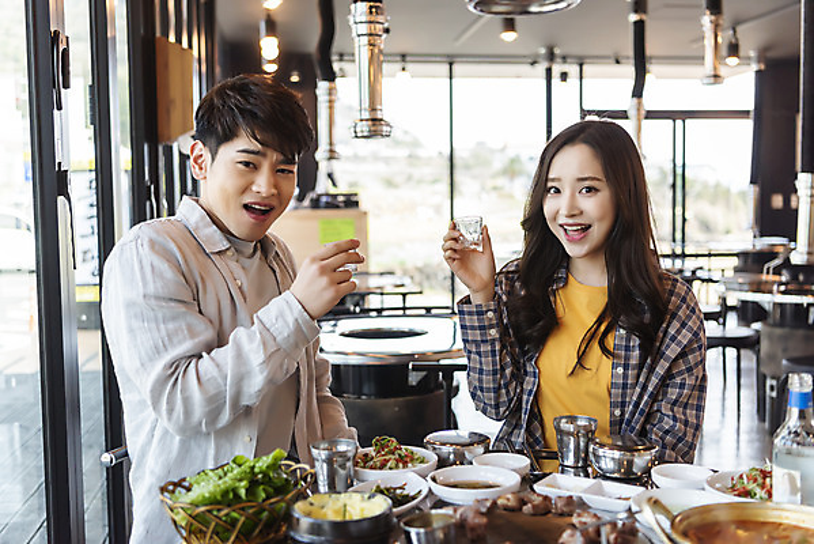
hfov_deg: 48.4
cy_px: 272
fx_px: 905
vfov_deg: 33.4
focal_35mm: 40
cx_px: 407
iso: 800
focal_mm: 40
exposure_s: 1/800
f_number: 2.8
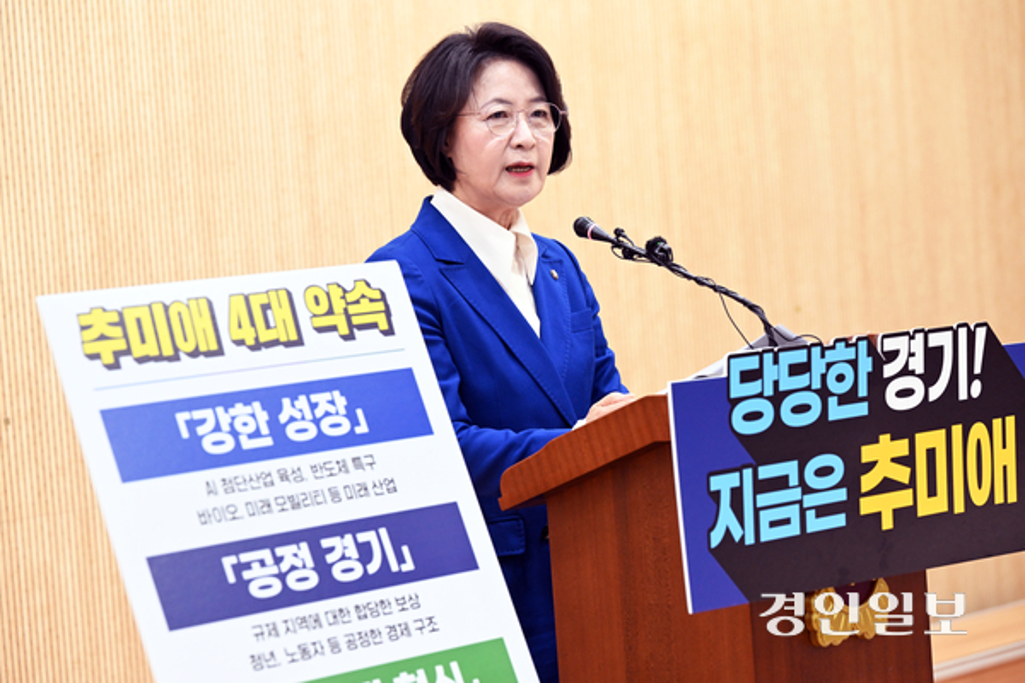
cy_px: 342
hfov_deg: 17.1
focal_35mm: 120
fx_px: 3416
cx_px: 512
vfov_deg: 11.4
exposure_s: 1/125
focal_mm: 120
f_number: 4.5
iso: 2500
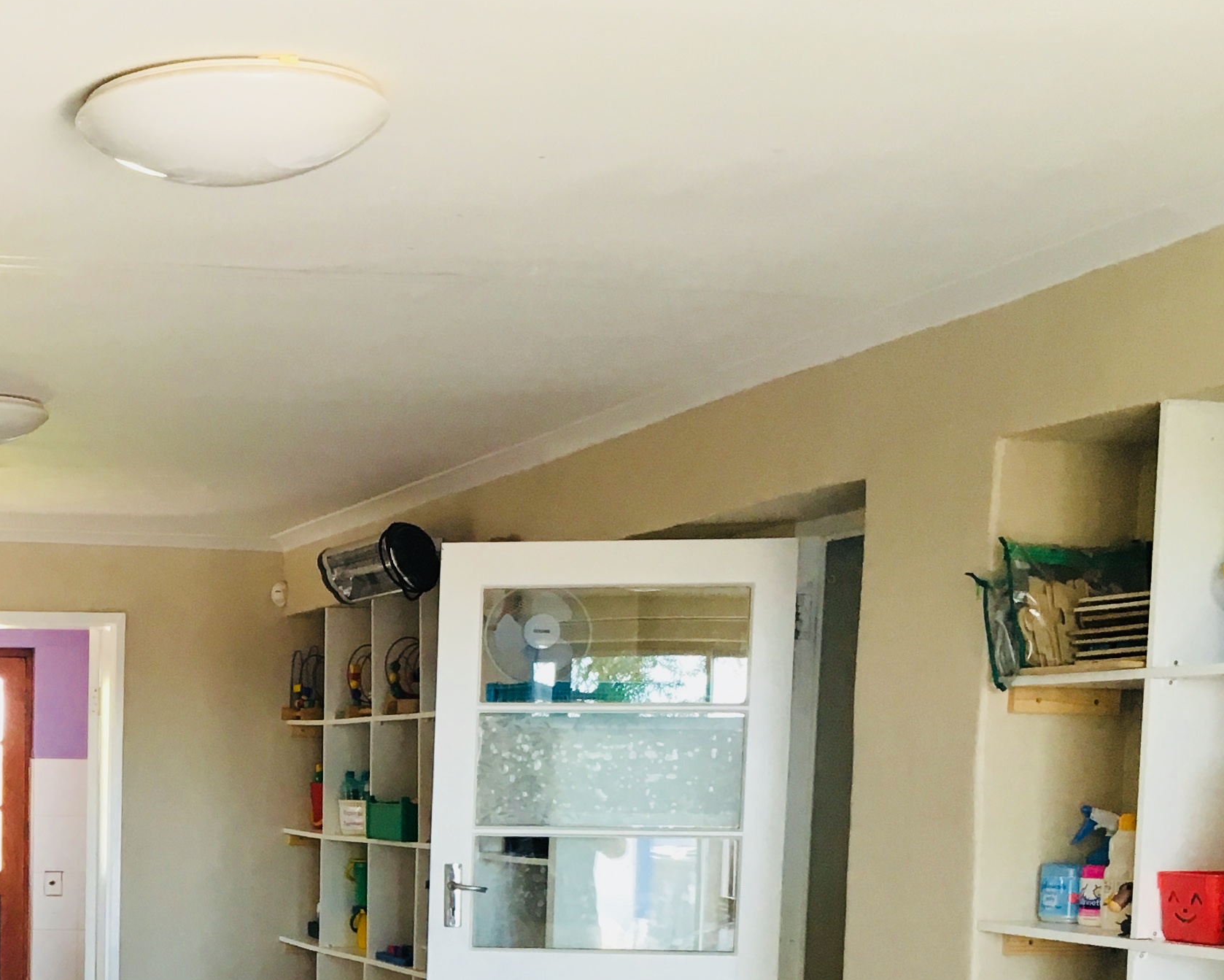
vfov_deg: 21.4
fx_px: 2464
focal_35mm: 68
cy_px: 1064
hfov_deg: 26.6
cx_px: 34
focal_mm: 4.15
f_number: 2.2
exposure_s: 1/33
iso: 50
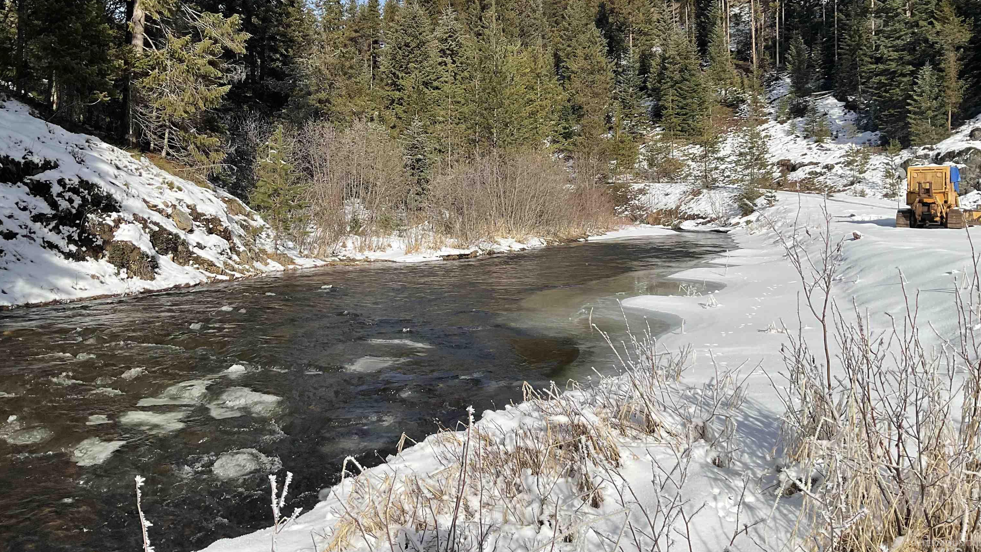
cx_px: 490
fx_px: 832
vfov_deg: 36.4
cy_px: 204
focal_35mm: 32
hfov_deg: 61.0
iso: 16
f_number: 1.8
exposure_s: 1/2227
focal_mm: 3
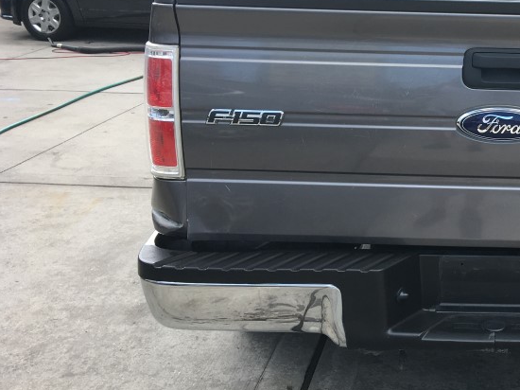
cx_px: 466
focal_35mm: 54
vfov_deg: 26.8
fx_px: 811
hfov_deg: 33.7
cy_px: 122
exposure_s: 1/354
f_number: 2.2
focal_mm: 4.15
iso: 25
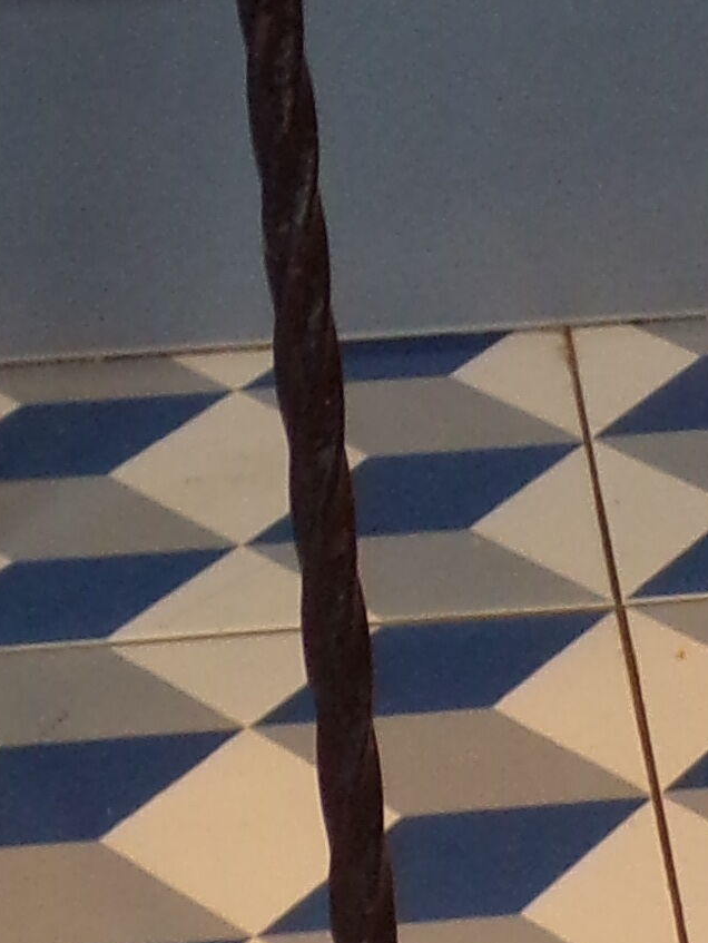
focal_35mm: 174
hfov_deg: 8.5
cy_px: -465
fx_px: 4742
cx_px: 705
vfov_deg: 10.9
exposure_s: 1/18
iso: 200
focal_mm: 5.8
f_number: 3.2
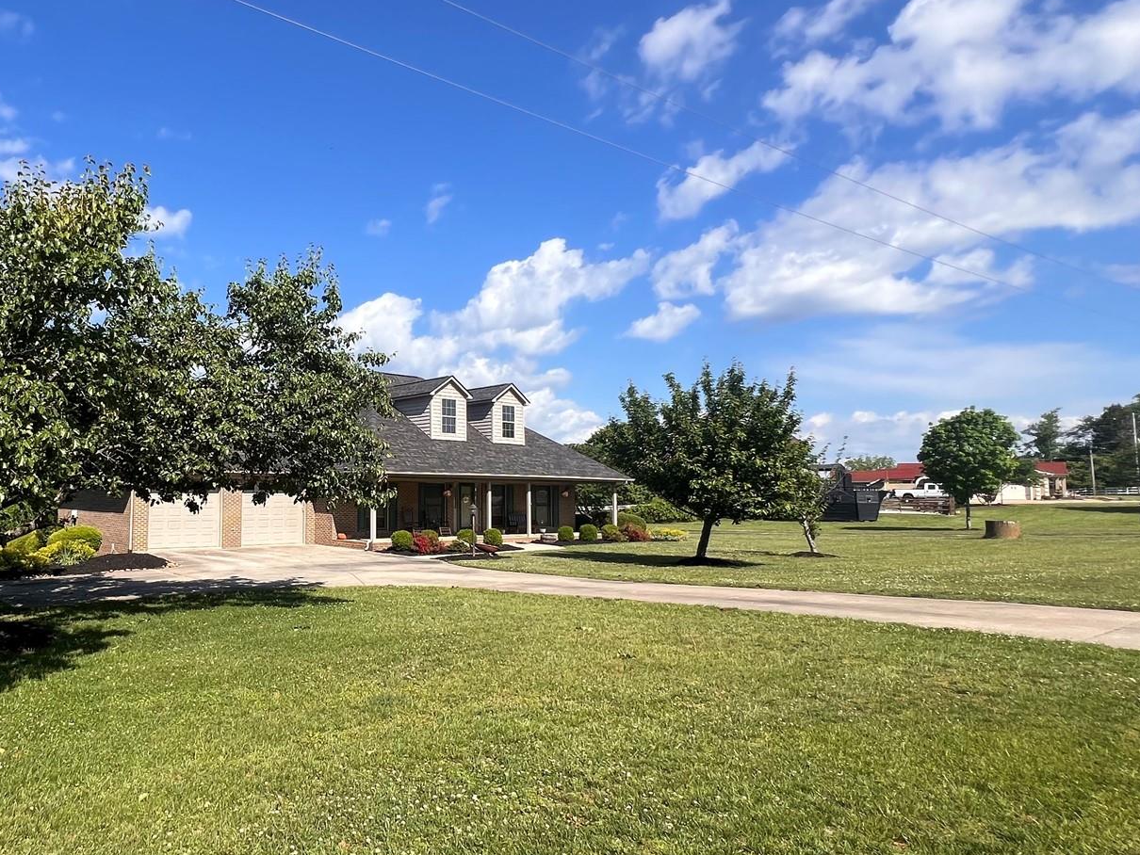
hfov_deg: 72.2
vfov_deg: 61.1
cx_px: 317
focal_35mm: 22
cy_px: 437
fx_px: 725
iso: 32
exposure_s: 1/1376
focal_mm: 1.57
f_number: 1.8
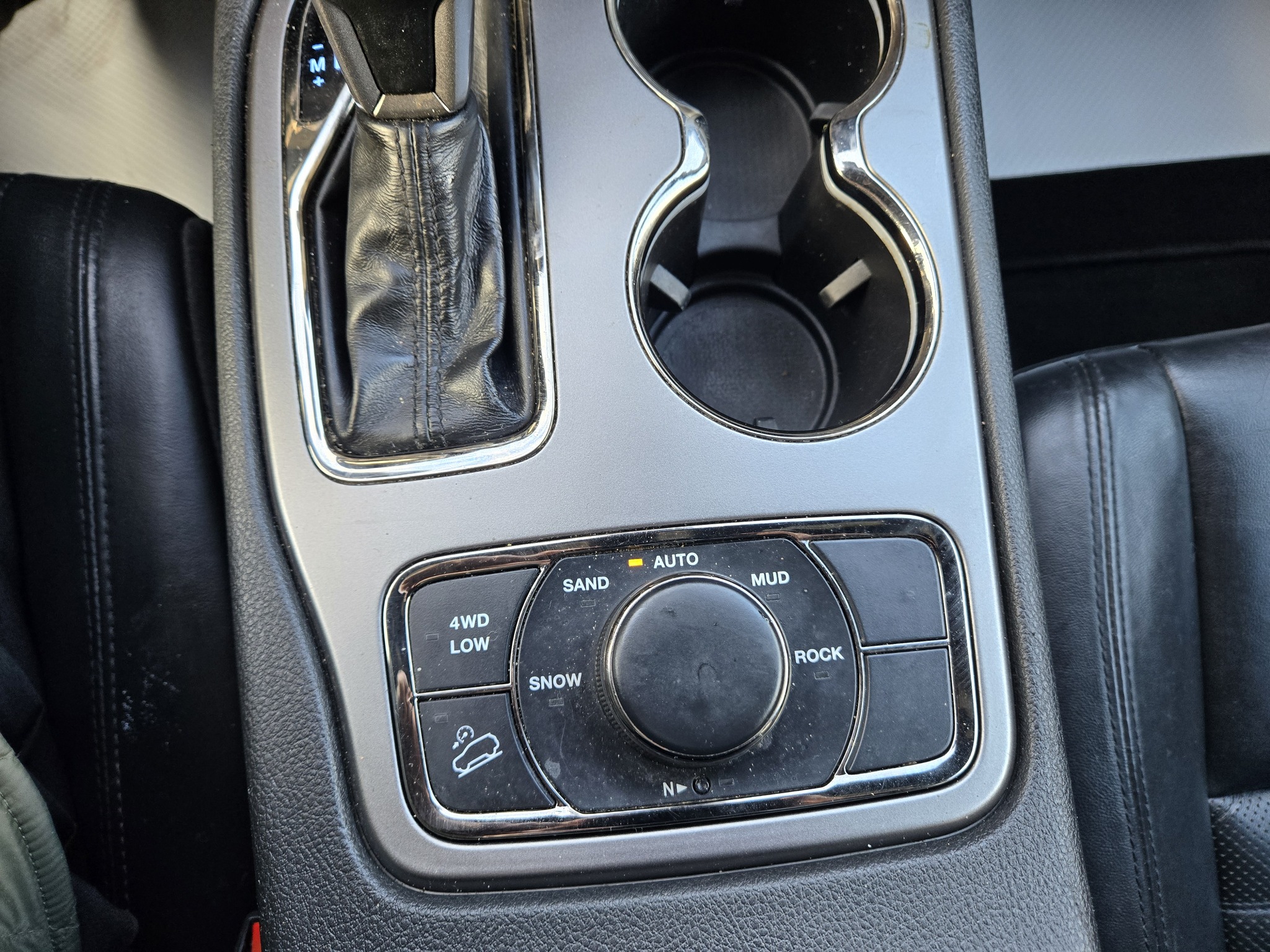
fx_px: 844
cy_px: 476
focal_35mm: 23
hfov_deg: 73.9
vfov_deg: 58.9
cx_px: 635
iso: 160
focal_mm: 5.4
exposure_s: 1/120
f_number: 1.8
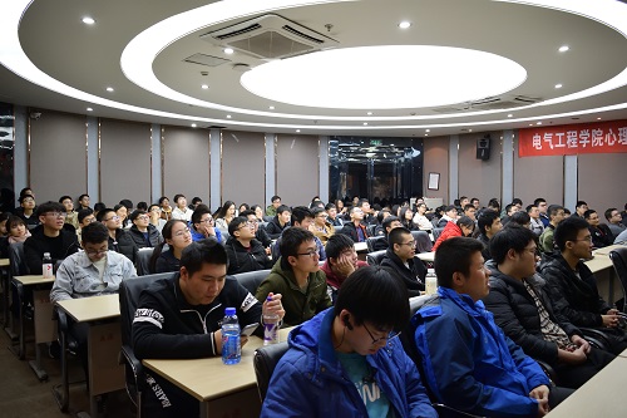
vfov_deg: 47.9
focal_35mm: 27
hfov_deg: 67.4
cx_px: 314
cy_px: 209
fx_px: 470
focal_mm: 18
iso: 800
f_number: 4
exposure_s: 1/60
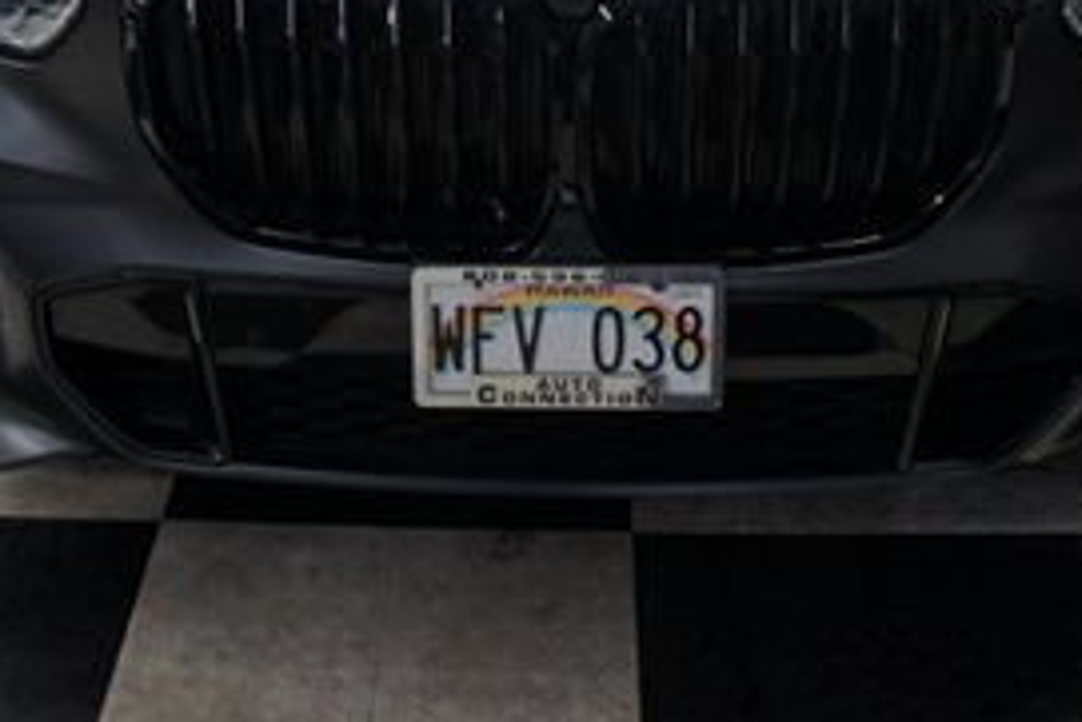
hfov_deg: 30.0
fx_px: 2020
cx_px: 567
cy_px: -116
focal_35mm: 67
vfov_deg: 19.3
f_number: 3.5
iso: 640
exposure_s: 1/80
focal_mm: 19
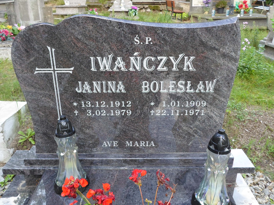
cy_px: 102
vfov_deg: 46.8
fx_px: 237
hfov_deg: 60.0
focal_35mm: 30
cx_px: 137
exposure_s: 1/45
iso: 80
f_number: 2.7
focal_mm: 5.5
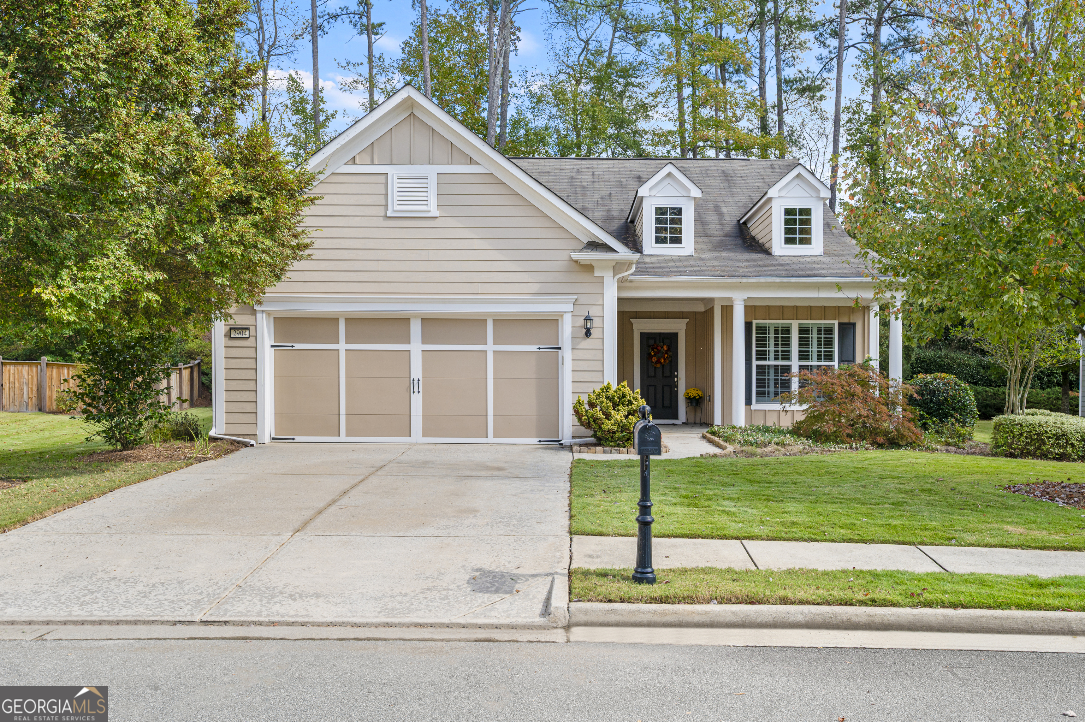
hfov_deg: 62.0
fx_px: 904
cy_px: 361
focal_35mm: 30
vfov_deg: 43.6
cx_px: 542
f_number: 8
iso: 400
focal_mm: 30
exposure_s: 1/500
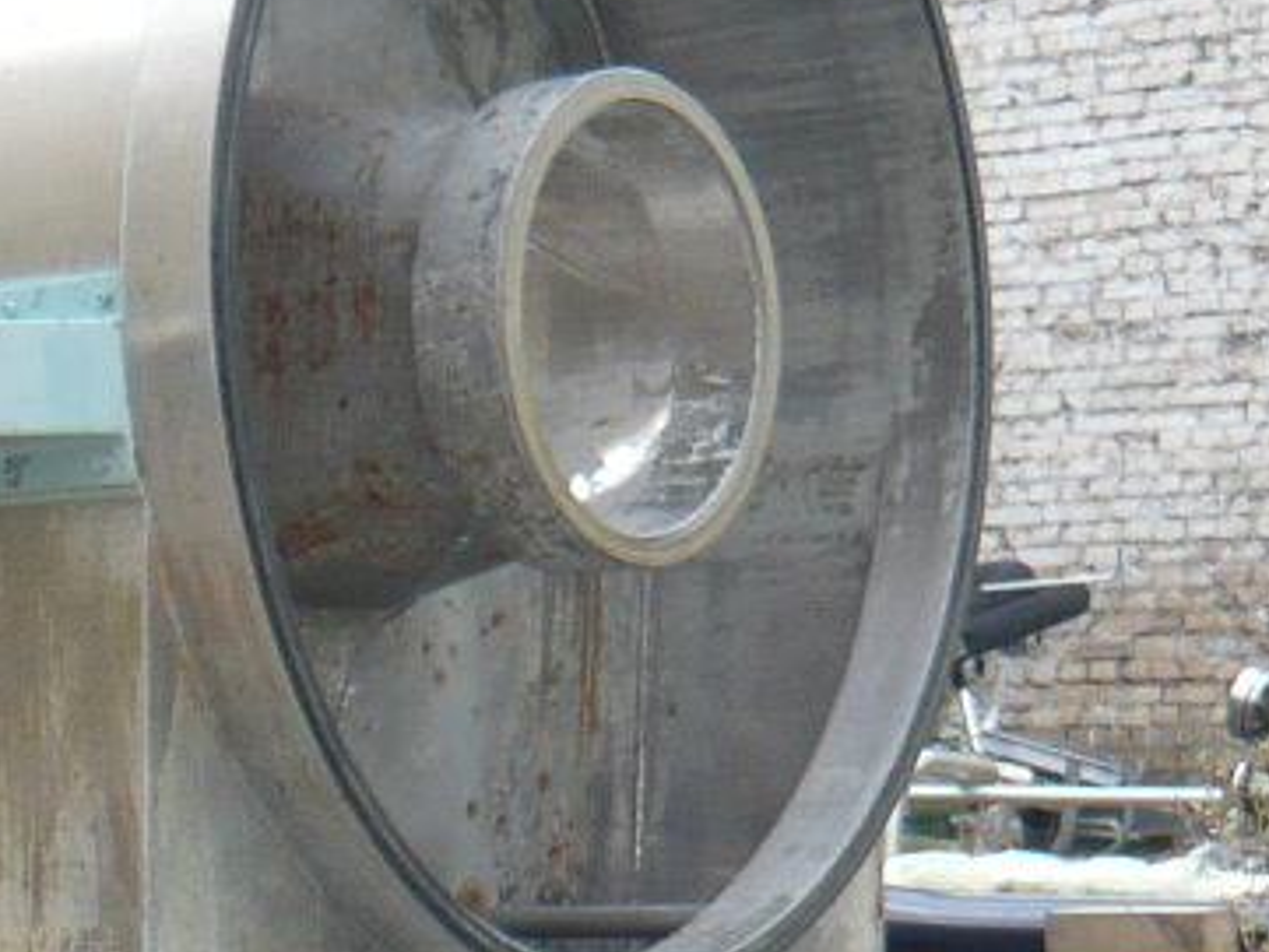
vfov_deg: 11.2
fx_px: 4547
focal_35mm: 124
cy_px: 1630
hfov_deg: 15.5
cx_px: -67
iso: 100
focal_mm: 4.6
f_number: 2.8
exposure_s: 1/160
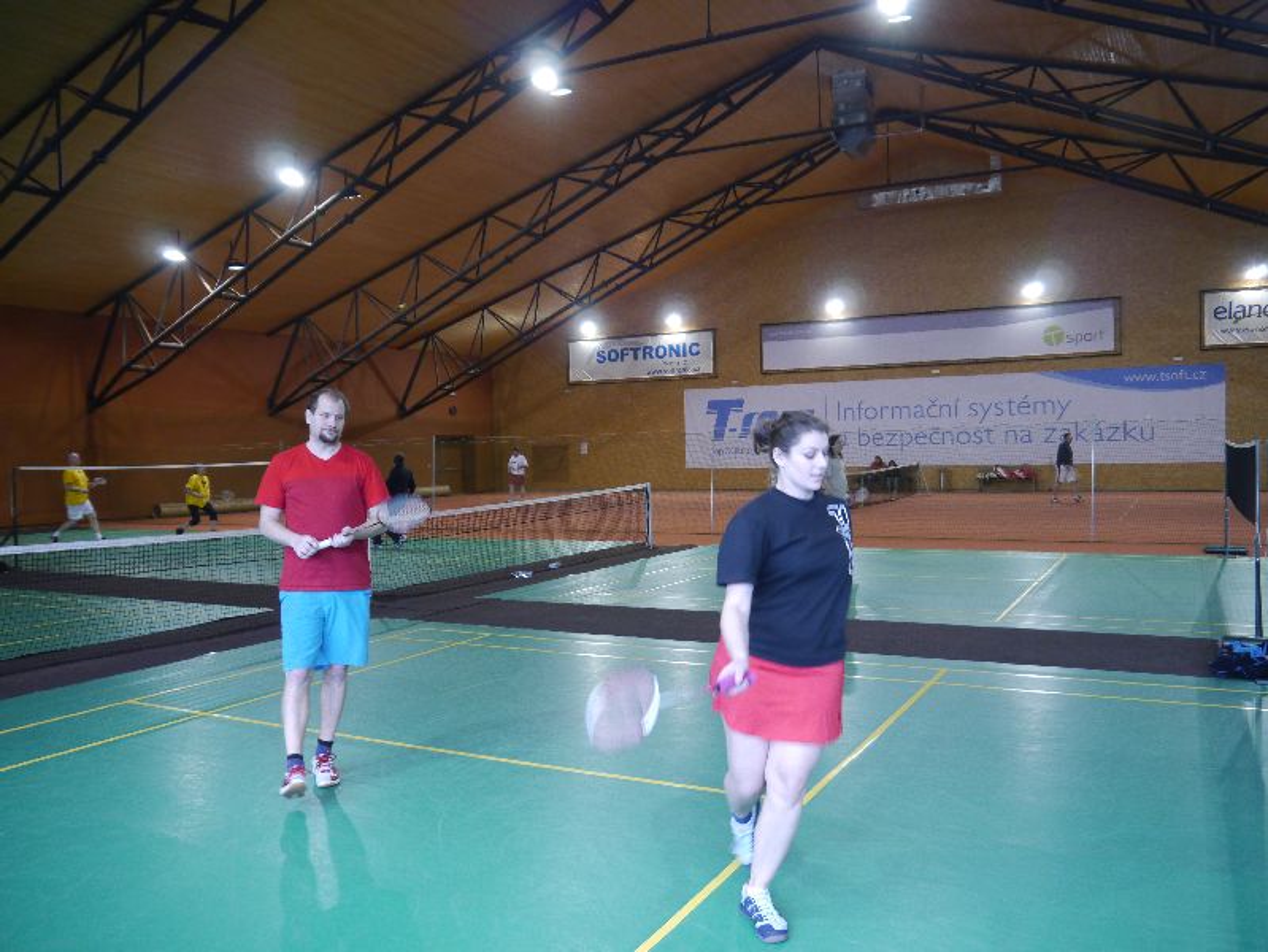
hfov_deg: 63.4
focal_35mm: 28
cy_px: 476
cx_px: 634
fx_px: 1026
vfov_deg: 49.8
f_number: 3.5
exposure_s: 1/60
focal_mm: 14
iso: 640
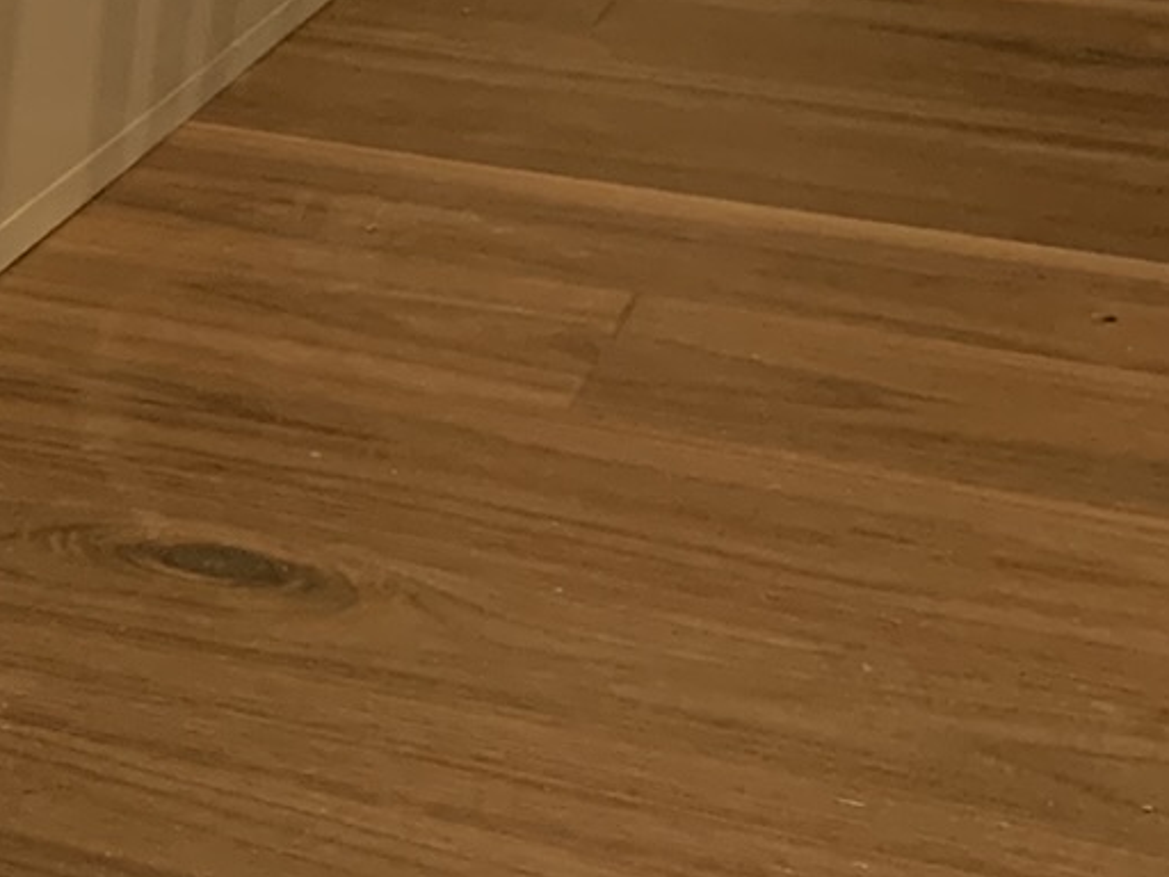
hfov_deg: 15.3
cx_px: -1155
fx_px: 3512
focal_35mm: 104
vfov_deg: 14.2
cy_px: 203
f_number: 1.8
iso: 320
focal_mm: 4.25
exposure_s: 1/33
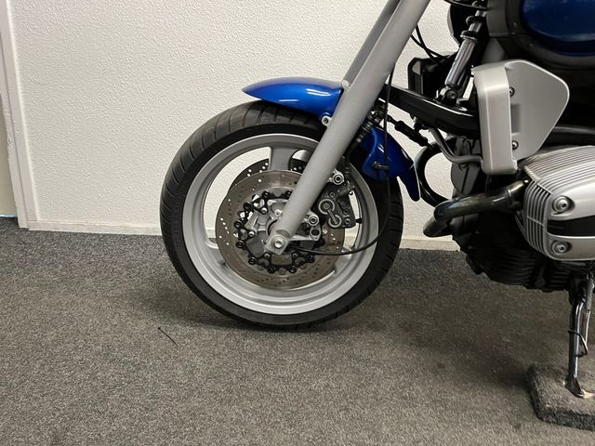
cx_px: 298
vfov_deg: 53.1
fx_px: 447
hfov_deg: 67.3
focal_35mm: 26
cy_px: 223
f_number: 1.6
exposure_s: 1/50
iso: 200
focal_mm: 5.1
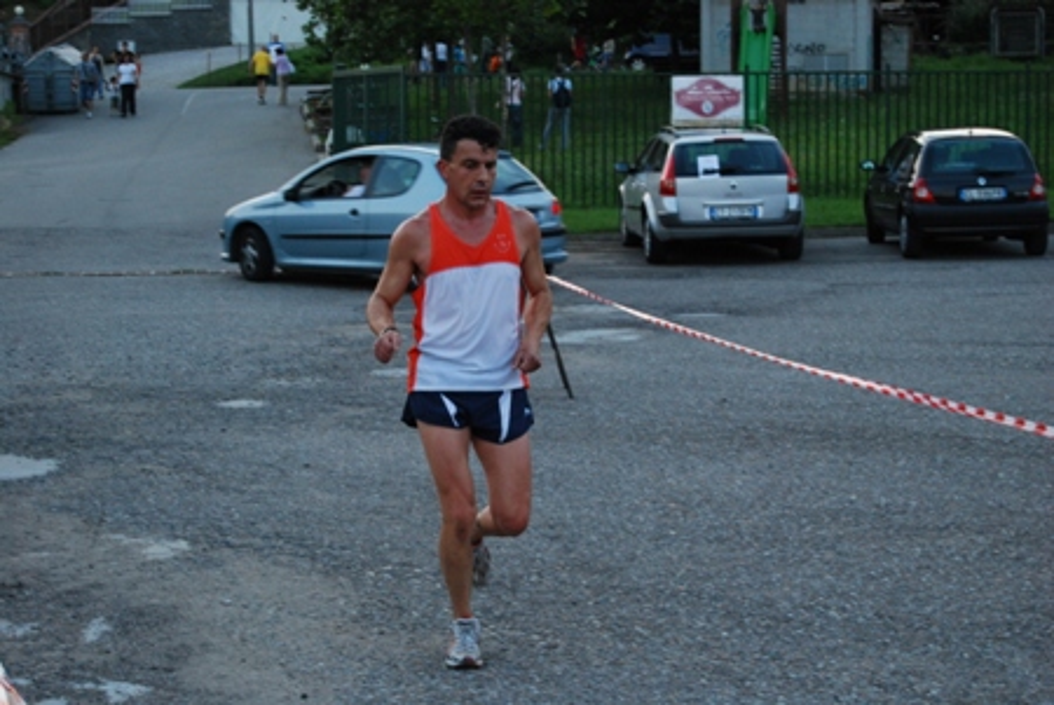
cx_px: 527
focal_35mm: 82
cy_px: 352
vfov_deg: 16.6
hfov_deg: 24.6
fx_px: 2418
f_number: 5.6
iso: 800
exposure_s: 1/125
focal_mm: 55
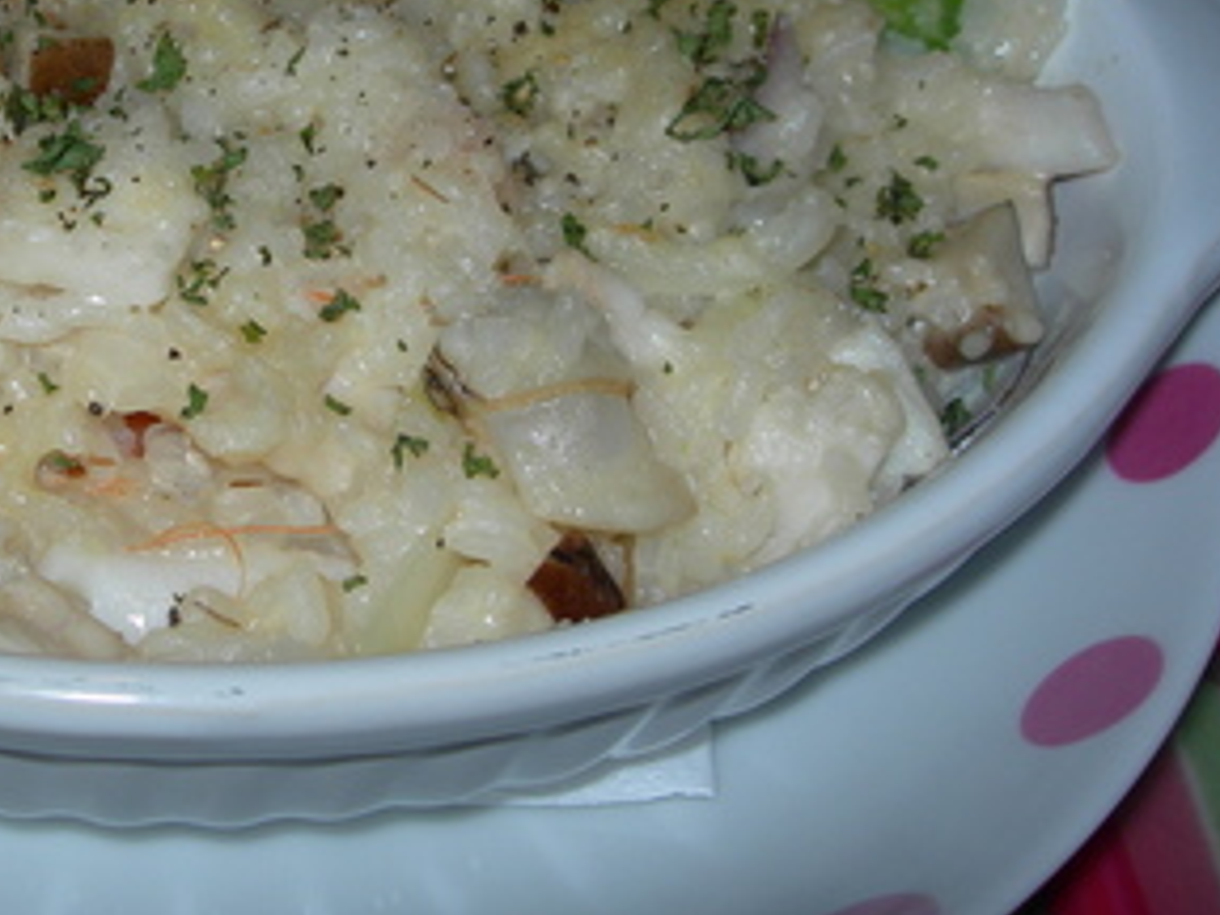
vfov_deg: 22.1
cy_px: 290
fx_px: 2326
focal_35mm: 66
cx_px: 233
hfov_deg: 28.7
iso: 50
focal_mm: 7.8
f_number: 4.8
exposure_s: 1/60.1
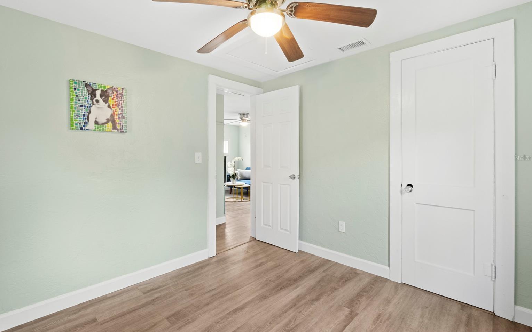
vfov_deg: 71.2
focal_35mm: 16
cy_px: 157
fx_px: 232
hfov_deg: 97.8
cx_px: 267
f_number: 11
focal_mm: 10
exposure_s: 1/1.67
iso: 400
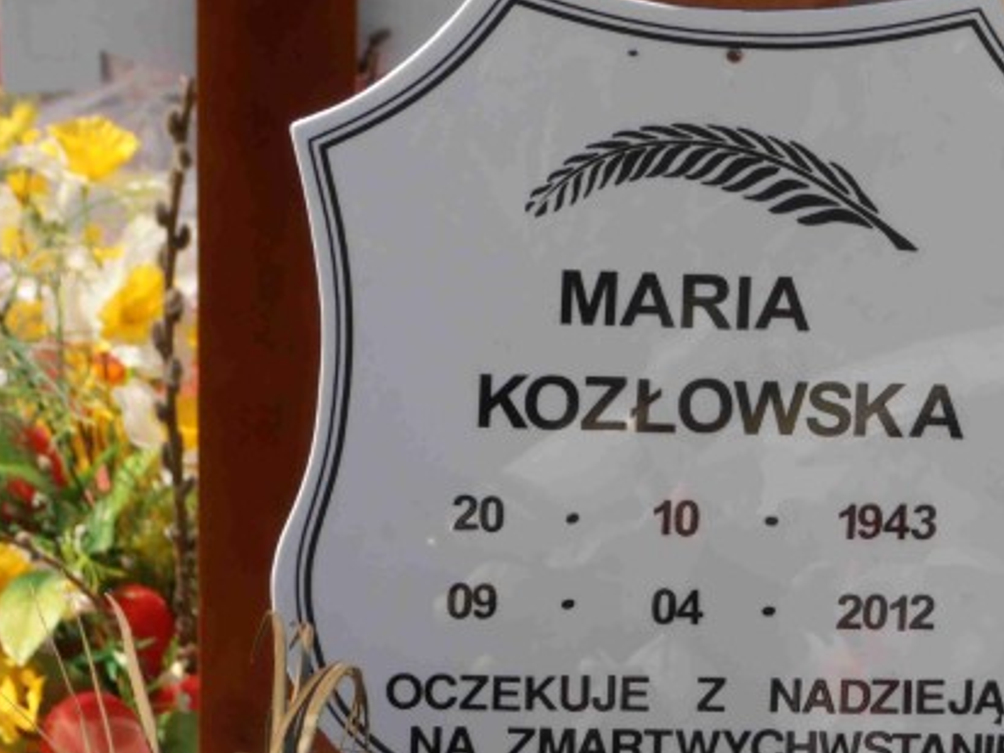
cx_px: 717
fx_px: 7456
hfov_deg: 7.7
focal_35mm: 257
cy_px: 442
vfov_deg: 5.8
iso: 80
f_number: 5.9
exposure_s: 1/500
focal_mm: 29.44
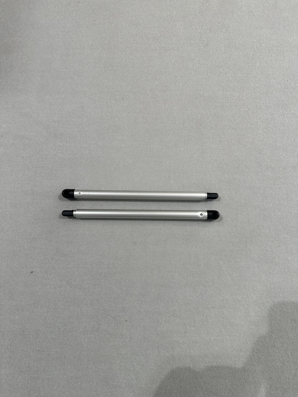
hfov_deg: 56.8
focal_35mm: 24
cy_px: 198
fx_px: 275
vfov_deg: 71.6
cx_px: 149
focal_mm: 6.86
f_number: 1.78
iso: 80
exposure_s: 1/273
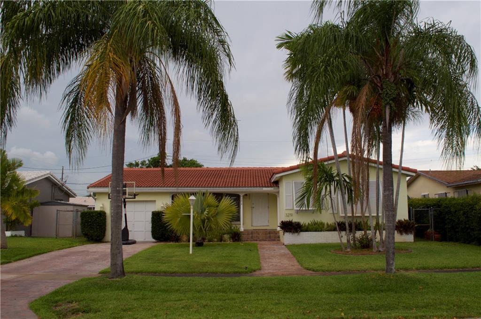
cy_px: 160
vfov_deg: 39.8
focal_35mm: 33
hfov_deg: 57.3
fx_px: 440
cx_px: 240
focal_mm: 22
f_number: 13
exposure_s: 1/50
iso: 200
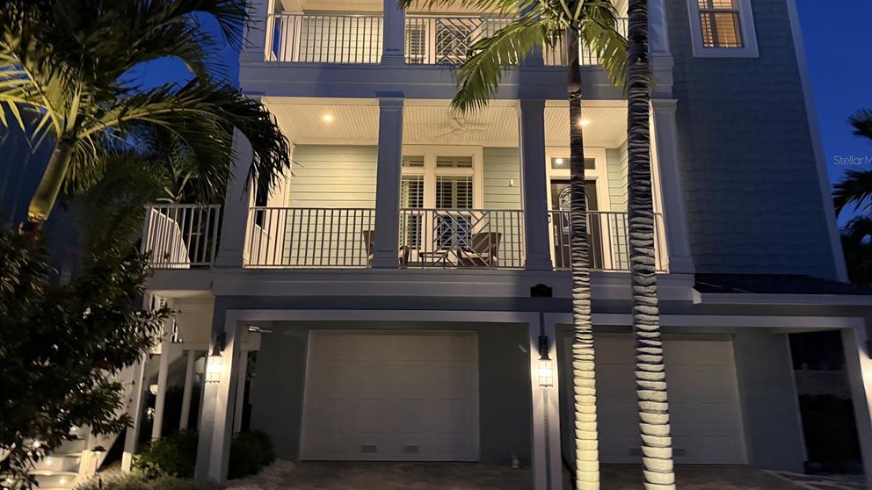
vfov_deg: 42.3
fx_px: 624
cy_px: 160
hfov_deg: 69.9
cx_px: 437
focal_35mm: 27
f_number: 1.78
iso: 800
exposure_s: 1/30
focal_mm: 6.76
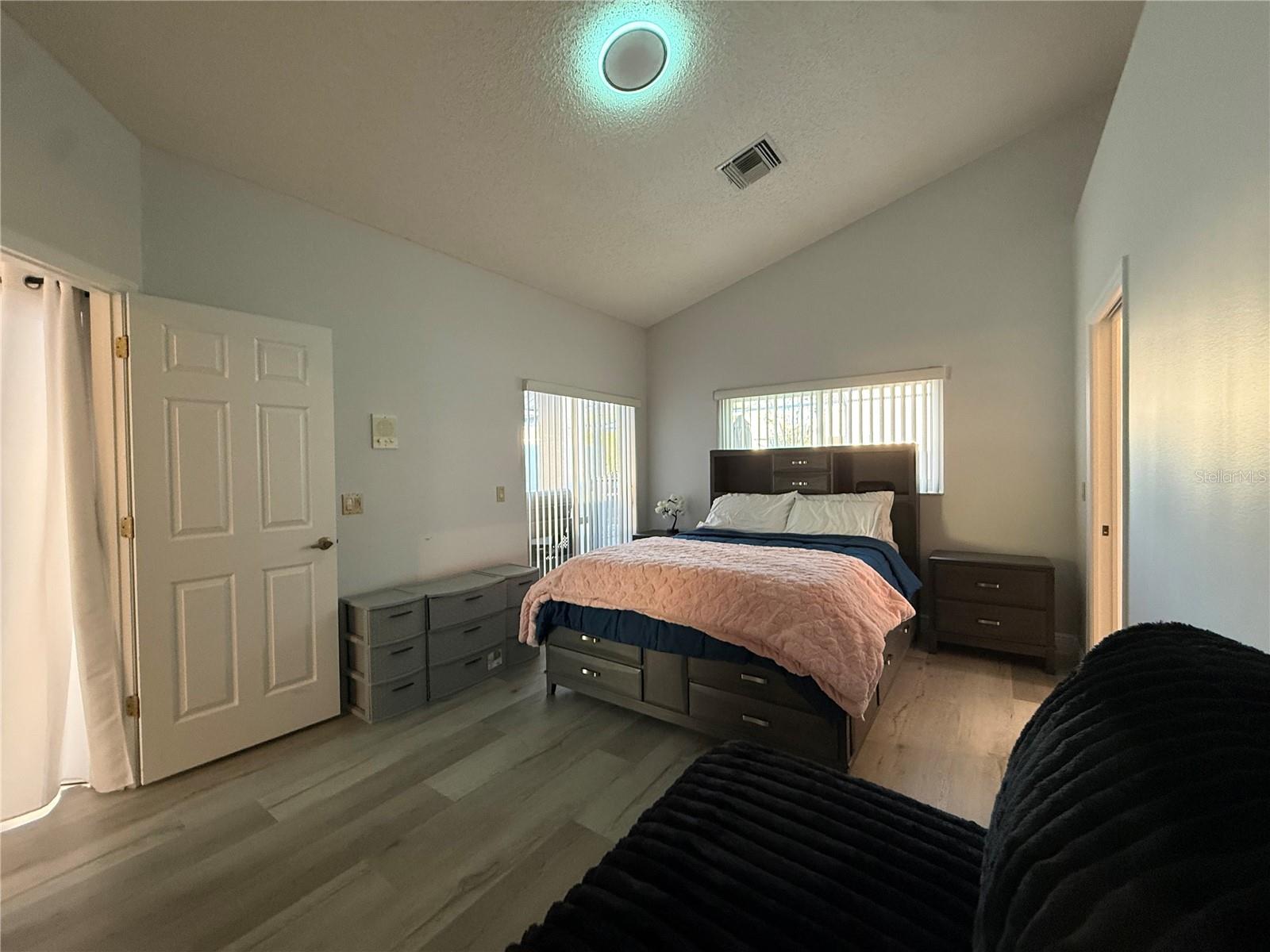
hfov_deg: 102.1
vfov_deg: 85.7
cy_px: 476
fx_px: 514
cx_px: 635
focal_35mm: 14
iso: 250
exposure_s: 1/42
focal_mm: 2.22
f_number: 2.2
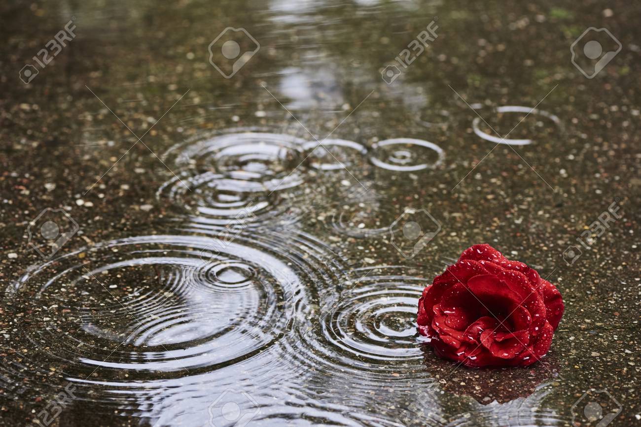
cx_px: 320
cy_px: 214
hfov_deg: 19.5
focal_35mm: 105
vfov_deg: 13.0
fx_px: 1870
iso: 800
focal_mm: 105
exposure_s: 1/320
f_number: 6.3
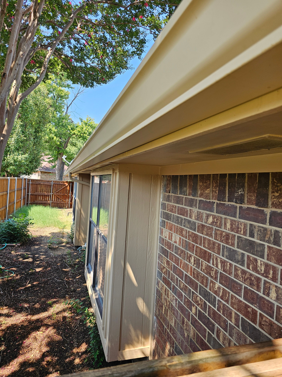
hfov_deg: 58.9
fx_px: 250
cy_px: 188
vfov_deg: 73.9
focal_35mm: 23
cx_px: 141
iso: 25
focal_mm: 6.3
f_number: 1.7
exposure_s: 1/207
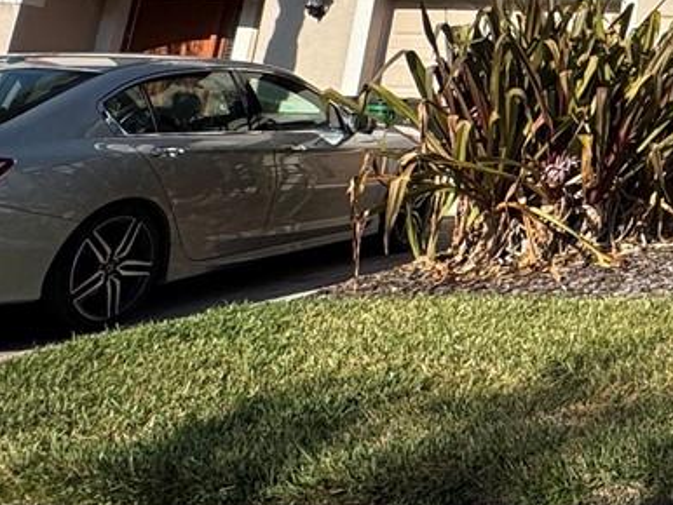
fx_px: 1128
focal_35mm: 58
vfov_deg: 23.1
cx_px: 1140
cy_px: -104
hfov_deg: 22.8
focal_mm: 2.22
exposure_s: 1/1927
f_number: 2.2
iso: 40
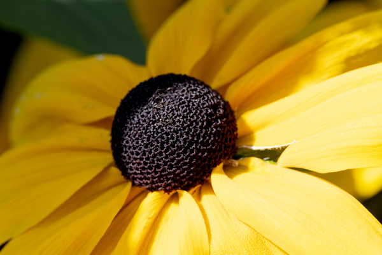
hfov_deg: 19.5
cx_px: 191
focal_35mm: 105
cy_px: 128
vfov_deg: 13.0
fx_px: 1114
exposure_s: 1/250
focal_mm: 105
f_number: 16
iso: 640
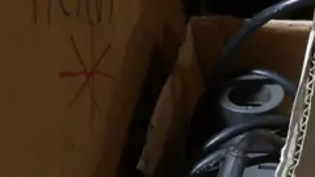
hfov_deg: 12.7
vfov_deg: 8.1
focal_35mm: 149
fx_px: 1245
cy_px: -35
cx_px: 629
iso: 800
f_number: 5.6
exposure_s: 1/60
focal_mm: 16
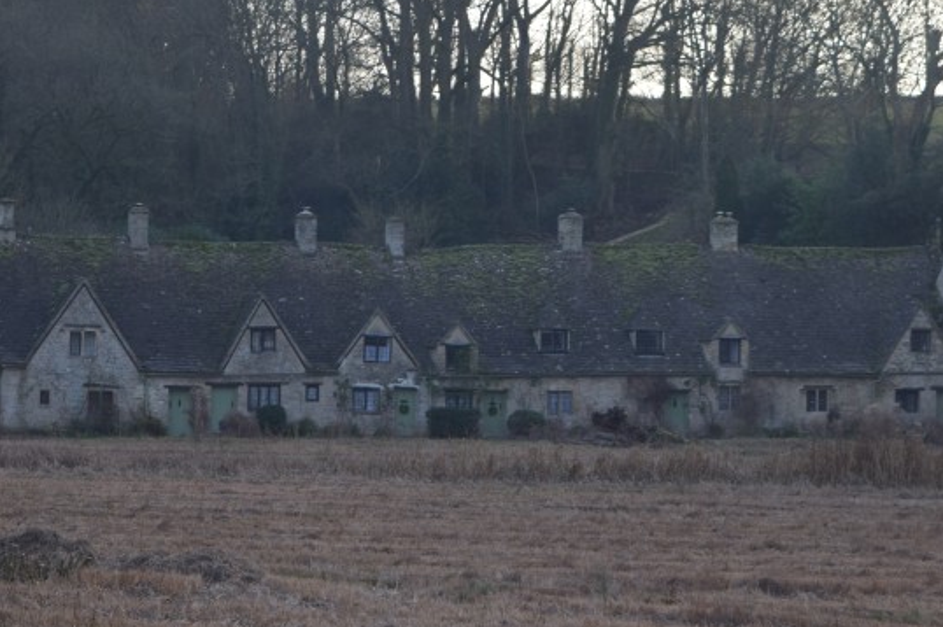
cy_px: 224
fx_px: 3586
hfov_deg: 15.0
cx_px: 501
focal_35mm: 137
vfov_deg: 10.0
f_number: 5.3
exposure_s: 1/160
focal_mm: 48
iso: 200
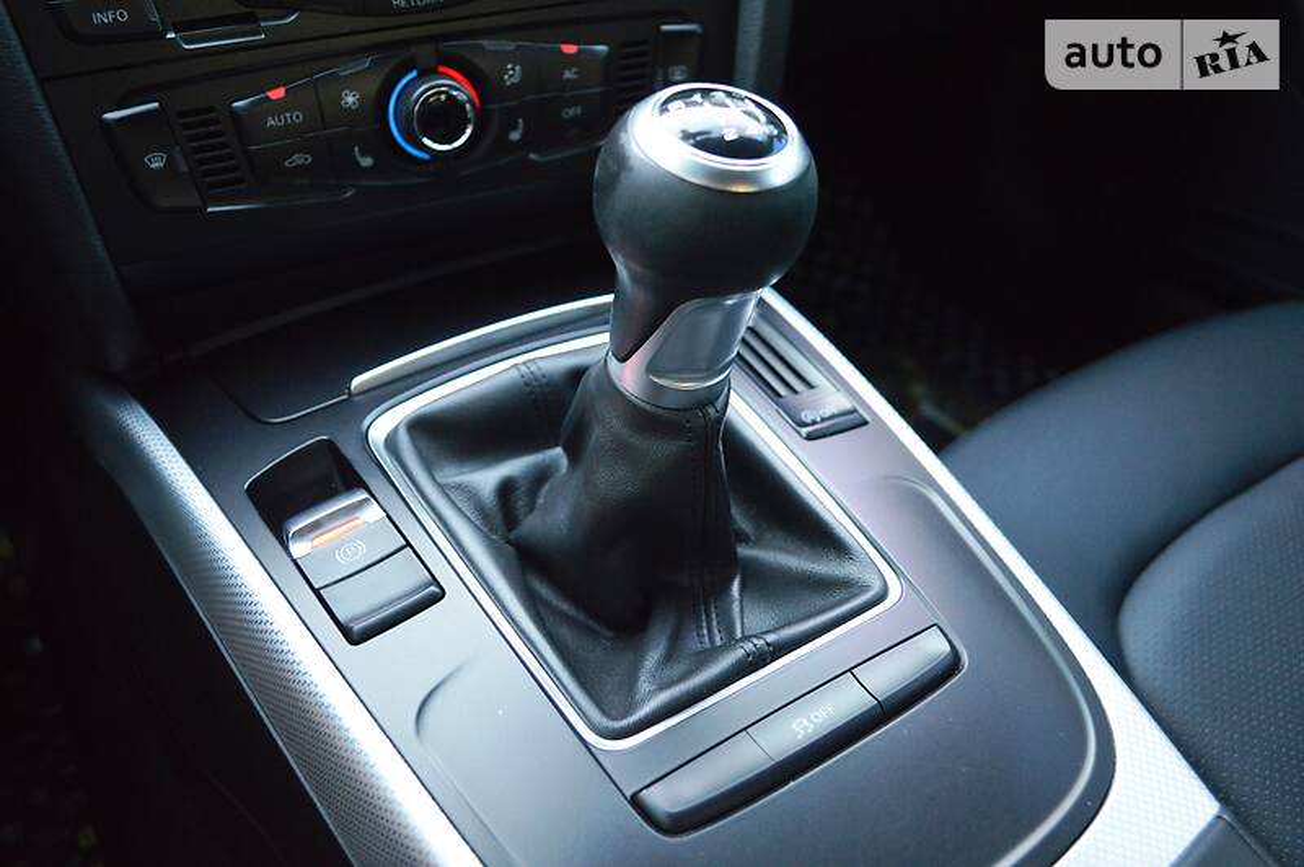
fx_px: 1086
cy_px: 434
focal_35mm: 30
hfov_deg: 62.0
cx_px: 652
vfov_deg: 43.5
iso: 2000
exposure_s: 1/60
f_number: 3.8
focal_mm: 20
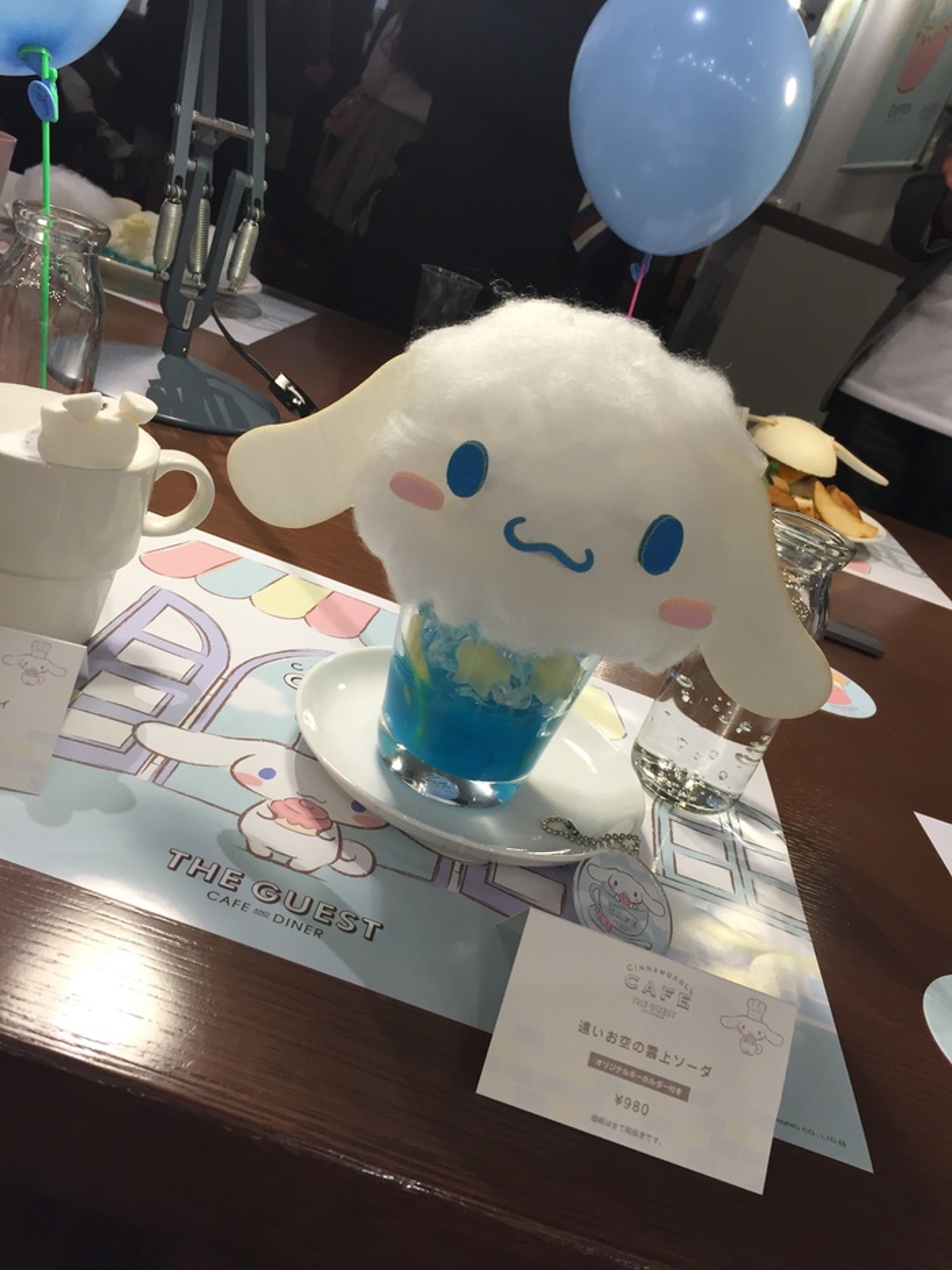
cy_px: 635
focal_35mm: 29
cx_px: 476
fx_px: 1063
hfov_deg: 48.2
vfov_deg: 61.7
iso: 32
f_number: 2.2
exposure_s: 1/40
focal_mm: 4.15
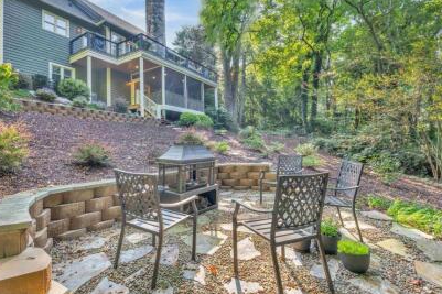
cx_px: 194
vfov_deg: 64.4
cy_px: 137
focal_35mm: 19
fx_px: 233
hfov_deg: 86.5
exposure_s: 1/20
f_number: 9
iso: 320
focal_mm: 16
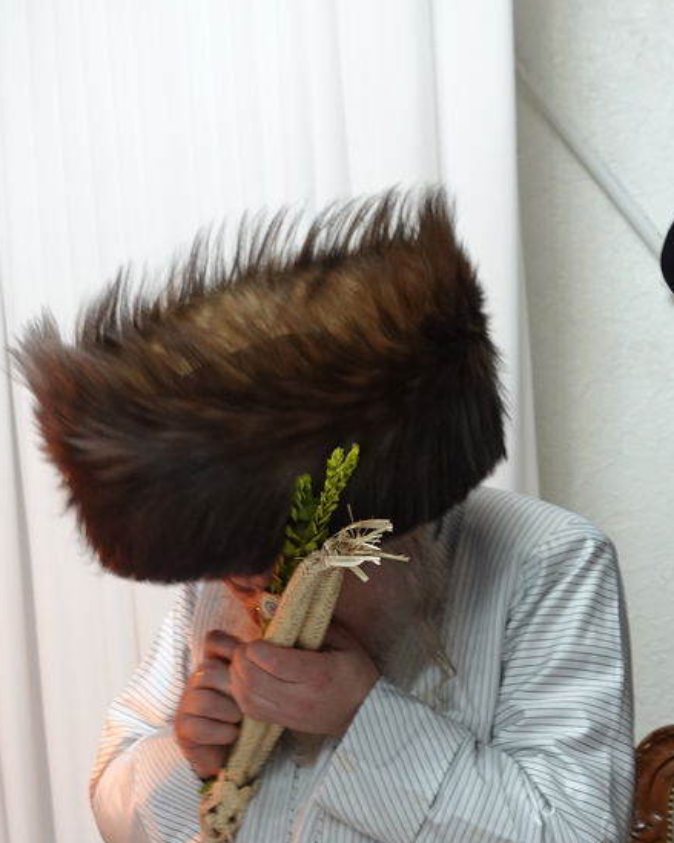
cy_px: 715
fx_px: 1970
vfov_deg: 23.7
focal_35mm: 79
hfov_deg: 19.4
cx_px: 304
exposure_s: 1/40
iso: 640
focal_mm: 12.79
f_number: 2.8
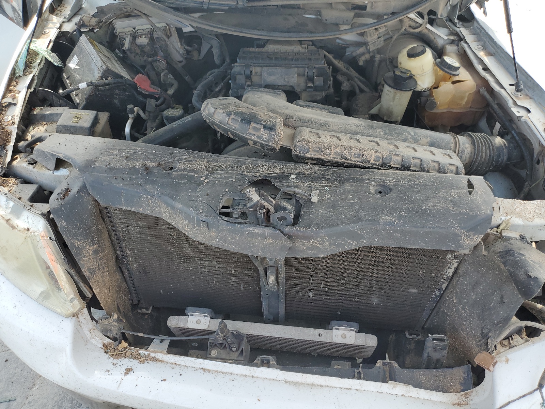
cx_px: 272
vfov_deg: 53.1
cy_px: 204
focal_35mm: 26
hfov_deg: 67.3
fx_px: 409
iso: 50
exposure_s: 1/476
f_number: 1.5
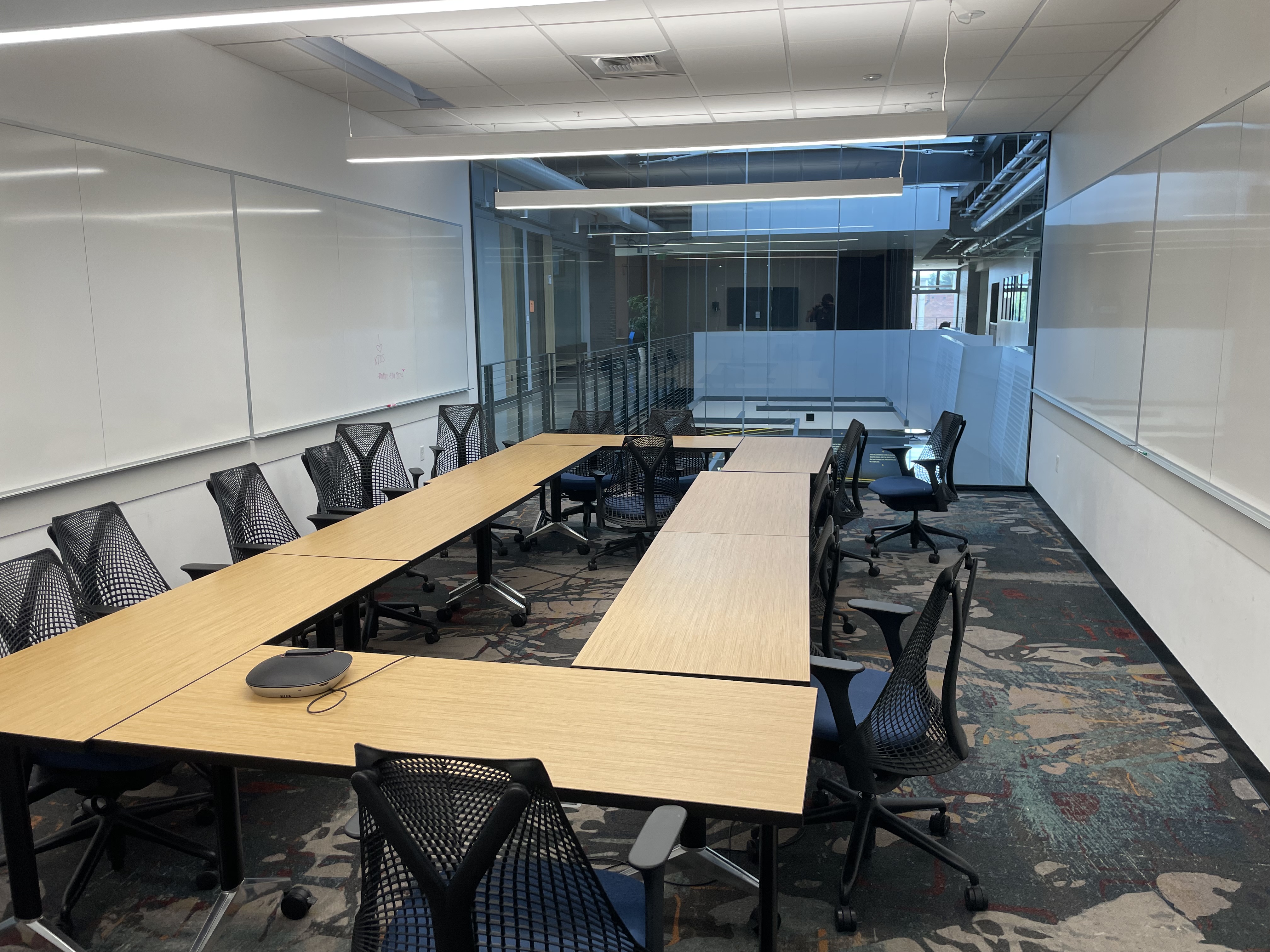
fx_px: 954
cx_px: 635
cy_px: 476
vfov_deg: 53.1
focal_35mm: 26
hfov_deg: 67.3
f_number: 1.6
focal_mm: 4.2
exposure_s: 1/121
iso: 64
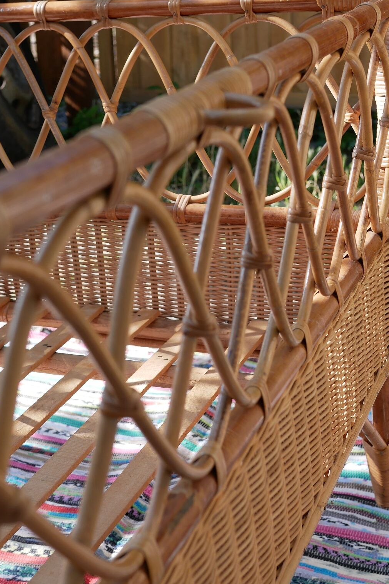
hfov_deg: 21.6
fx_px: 1021
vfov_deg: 31.9
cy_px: 273
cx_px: 175
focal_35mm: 63
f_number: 3.5
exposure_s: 1/400
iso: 200
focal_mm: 20
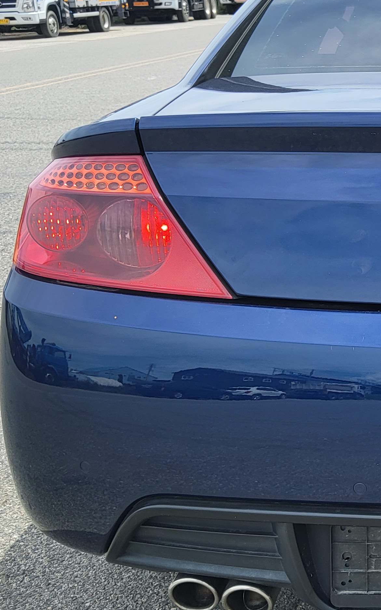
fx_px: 997
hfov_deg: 19.4
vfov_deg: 34.0
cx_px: 539
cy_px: 300
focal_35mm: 60
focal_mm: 3.98
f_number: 1.8
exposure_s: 1/501
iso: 12
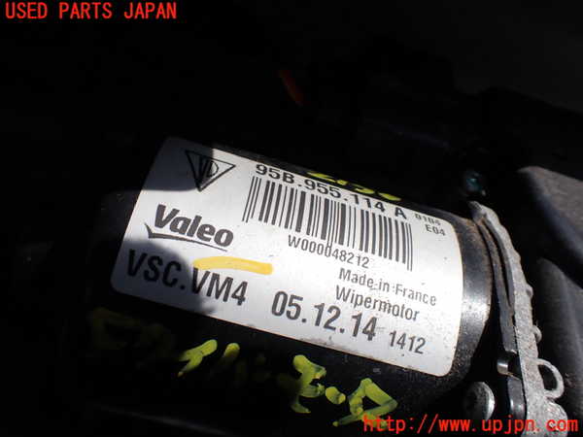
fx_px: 505
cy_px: 218
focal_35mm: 30
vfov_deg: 46.8
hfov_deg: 60.0
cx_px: 292
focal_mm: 5.4
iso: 100
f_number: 9
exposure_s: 1/250
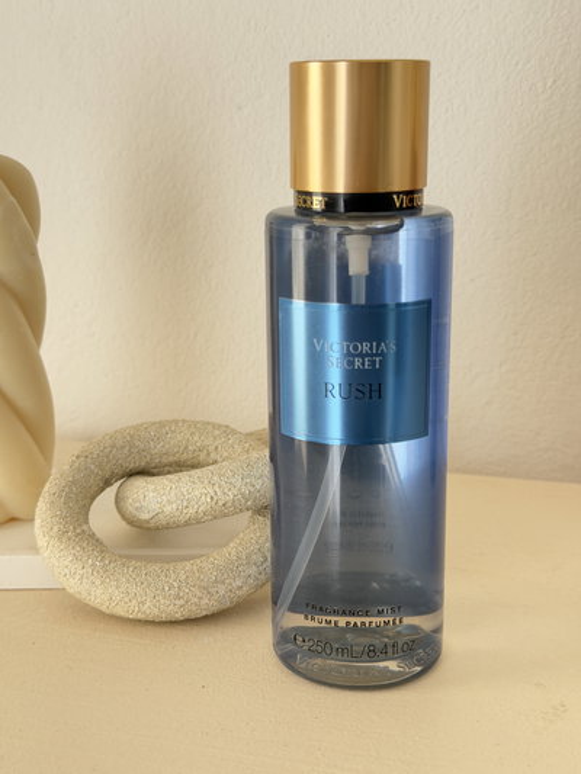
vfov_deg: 39.6
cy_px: 387
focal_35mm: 48
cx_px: 290
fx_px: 1074
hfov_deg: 30.3
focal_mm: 6.76
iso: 250
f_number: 1.78
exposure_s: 1/60
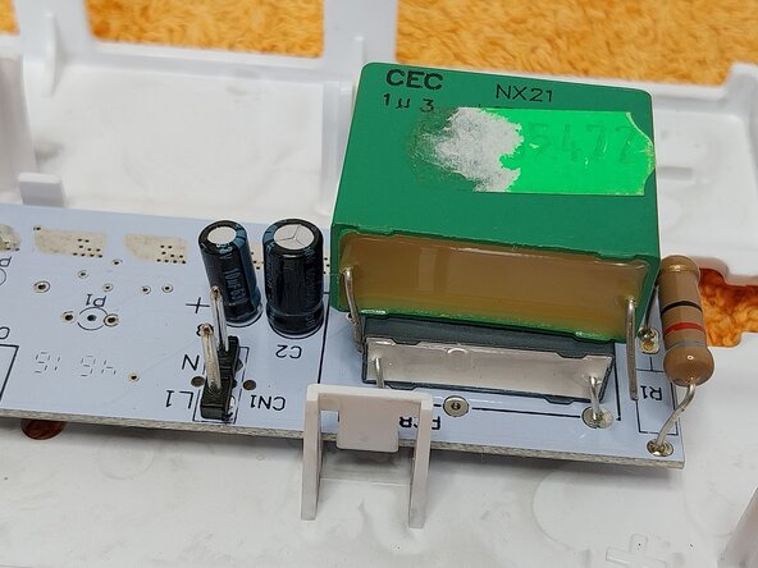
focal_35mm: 26
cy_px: 284
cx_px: 379
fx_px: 569
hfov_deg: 67.3
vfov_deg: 53.1
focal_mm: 4
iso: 64
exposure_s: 1/50
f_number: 1.8
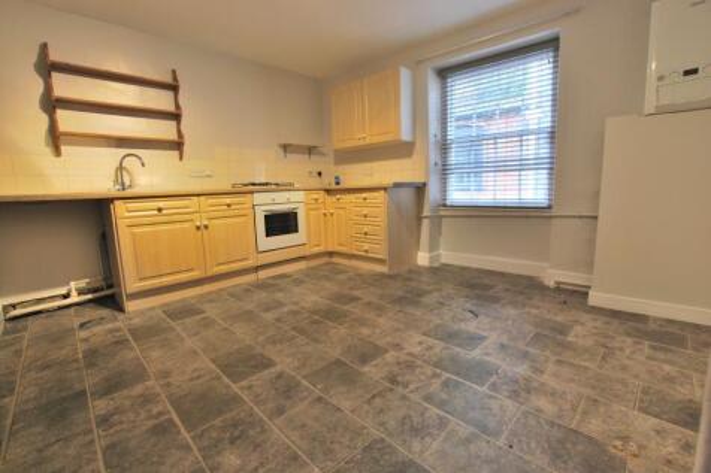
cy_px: 236
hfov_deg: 100.4
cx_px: 356
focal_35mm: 15
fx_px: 296
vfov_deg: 77.3
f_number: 5.6
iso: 400
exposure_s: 1/15
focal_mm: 10
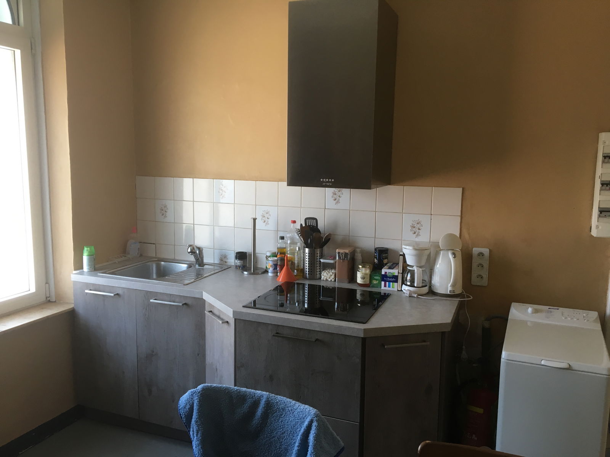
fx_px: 511
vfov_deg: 48.2
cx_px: 305
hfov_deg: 61.7
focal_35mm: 29
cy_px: 228
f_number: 2.2
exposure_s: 1/33
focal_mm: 4.15
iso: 80
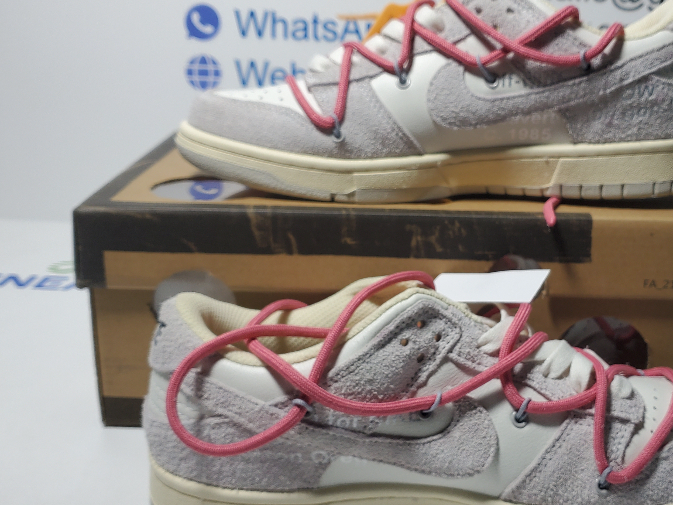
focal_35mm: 42
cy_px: 271
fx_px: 817
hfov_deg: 44.1
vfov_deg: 34.3
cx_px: 449
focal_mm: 4.3
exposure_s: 1/446
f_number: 2.4
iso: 50
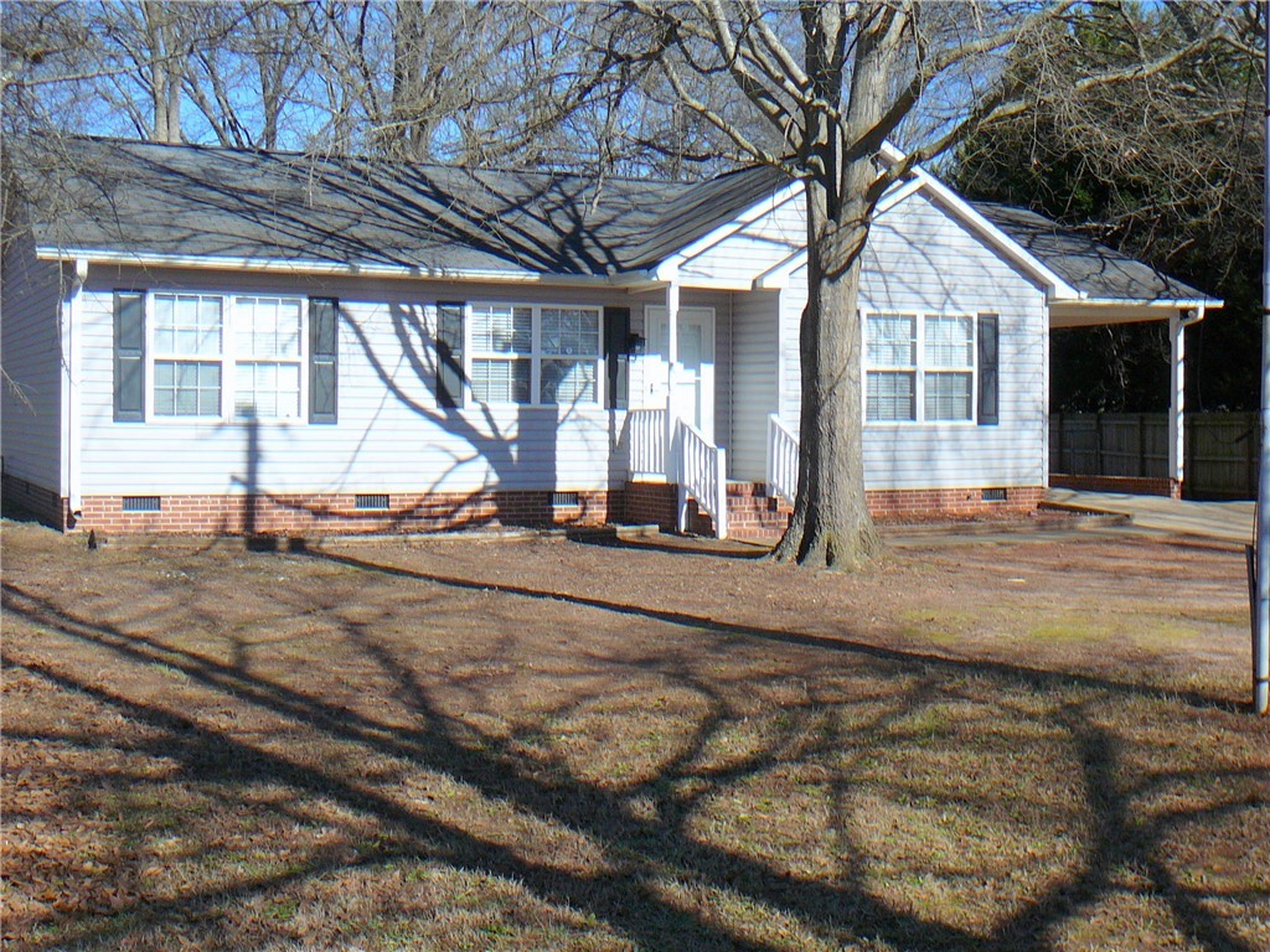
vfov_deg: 32.2
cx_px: 635
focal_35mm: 45
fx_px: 1651
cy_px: 476
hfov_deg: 42.1
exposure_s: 1/800
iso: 80
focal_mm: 6.7
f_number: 3.2
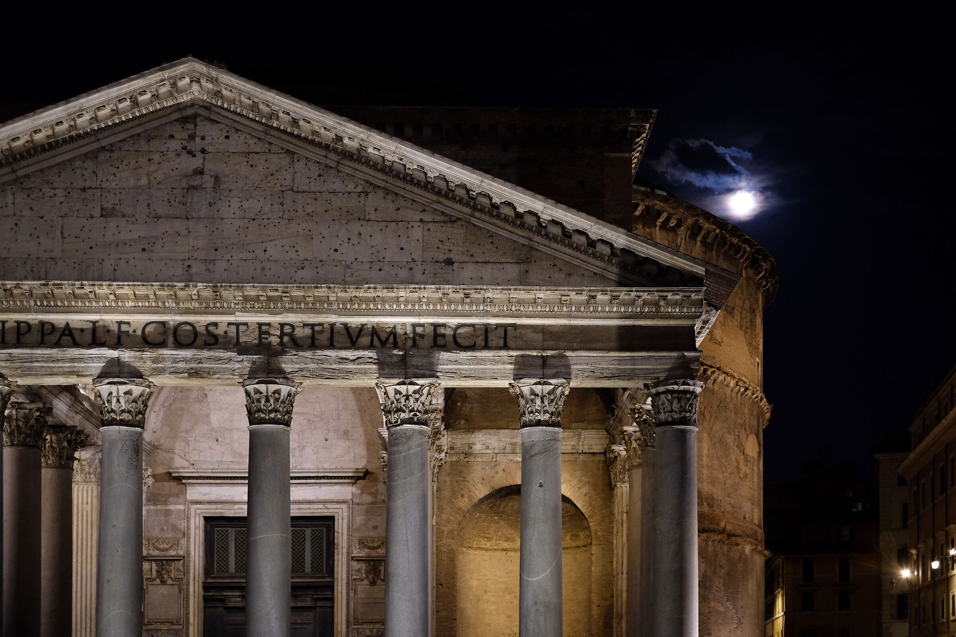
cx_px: 478
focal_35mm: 53
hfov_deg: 37.5
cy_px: 318
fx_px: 1407
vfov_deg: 25.5
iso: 2000
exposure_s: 1/60
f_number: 2
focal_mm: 35
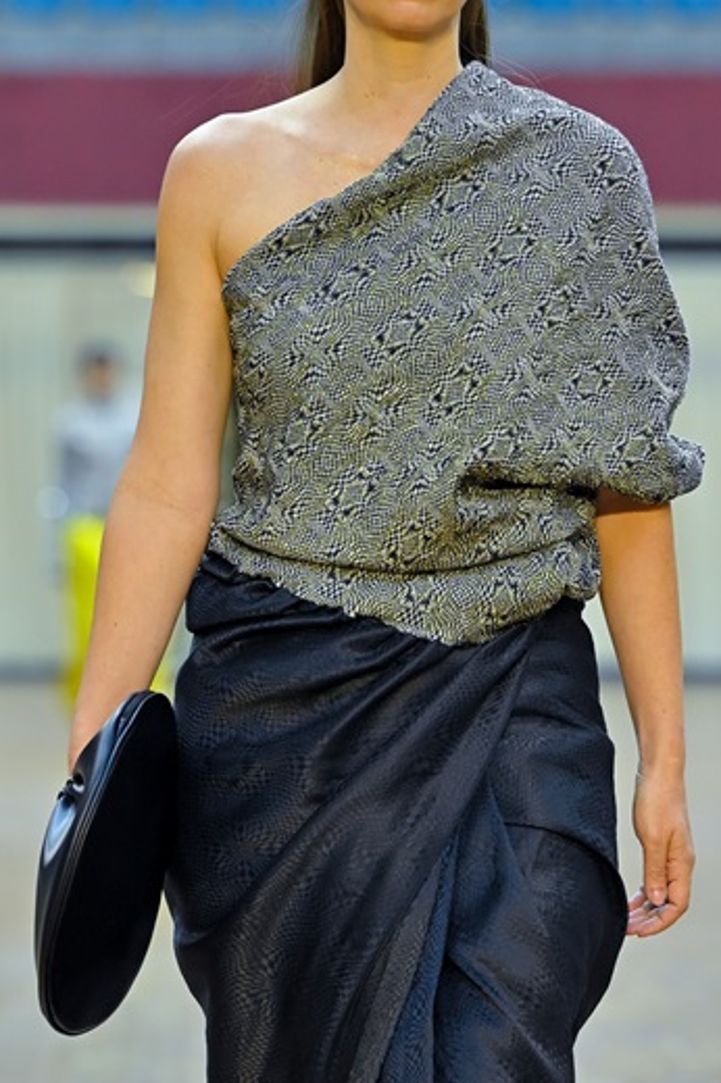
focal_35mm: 289
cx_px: 398
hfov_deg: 4.7
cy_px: 700
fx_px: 8693
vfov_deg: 7.1
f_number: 3.5
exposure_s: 1/500
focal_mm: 125
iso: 1250
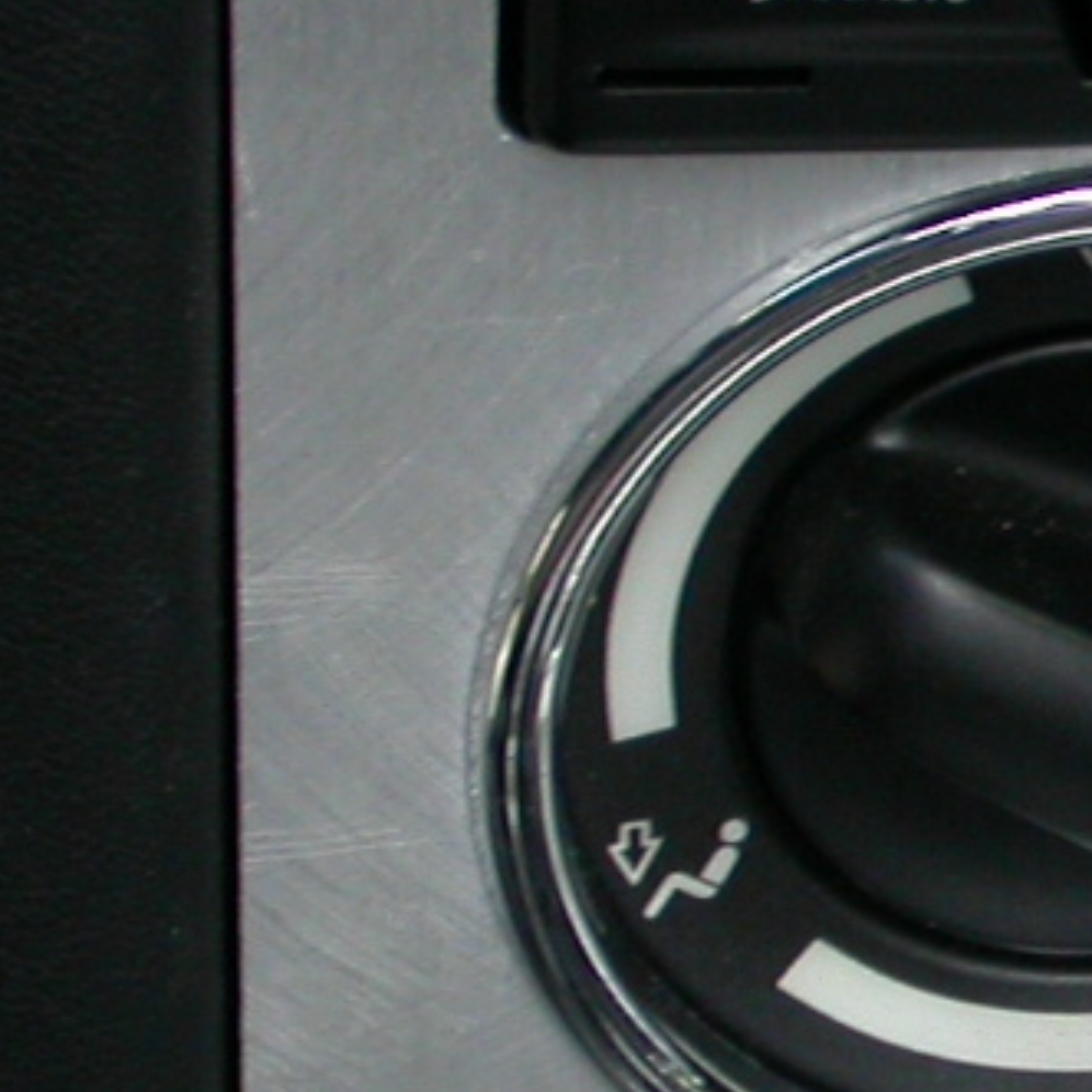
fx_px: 12634
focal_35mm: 354
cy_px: 747
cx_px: 2145
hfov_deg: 4.9
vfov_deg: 4.9
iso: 100
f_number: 3.6
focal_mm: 17.3
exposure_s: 1/88.6
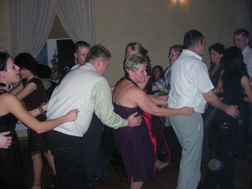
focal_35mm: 38
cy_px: 94
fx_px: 277
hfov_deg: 49.0
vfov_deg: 37.7
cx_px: 126
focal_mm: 6.3
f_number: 3.5
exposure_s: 1/60
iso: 150
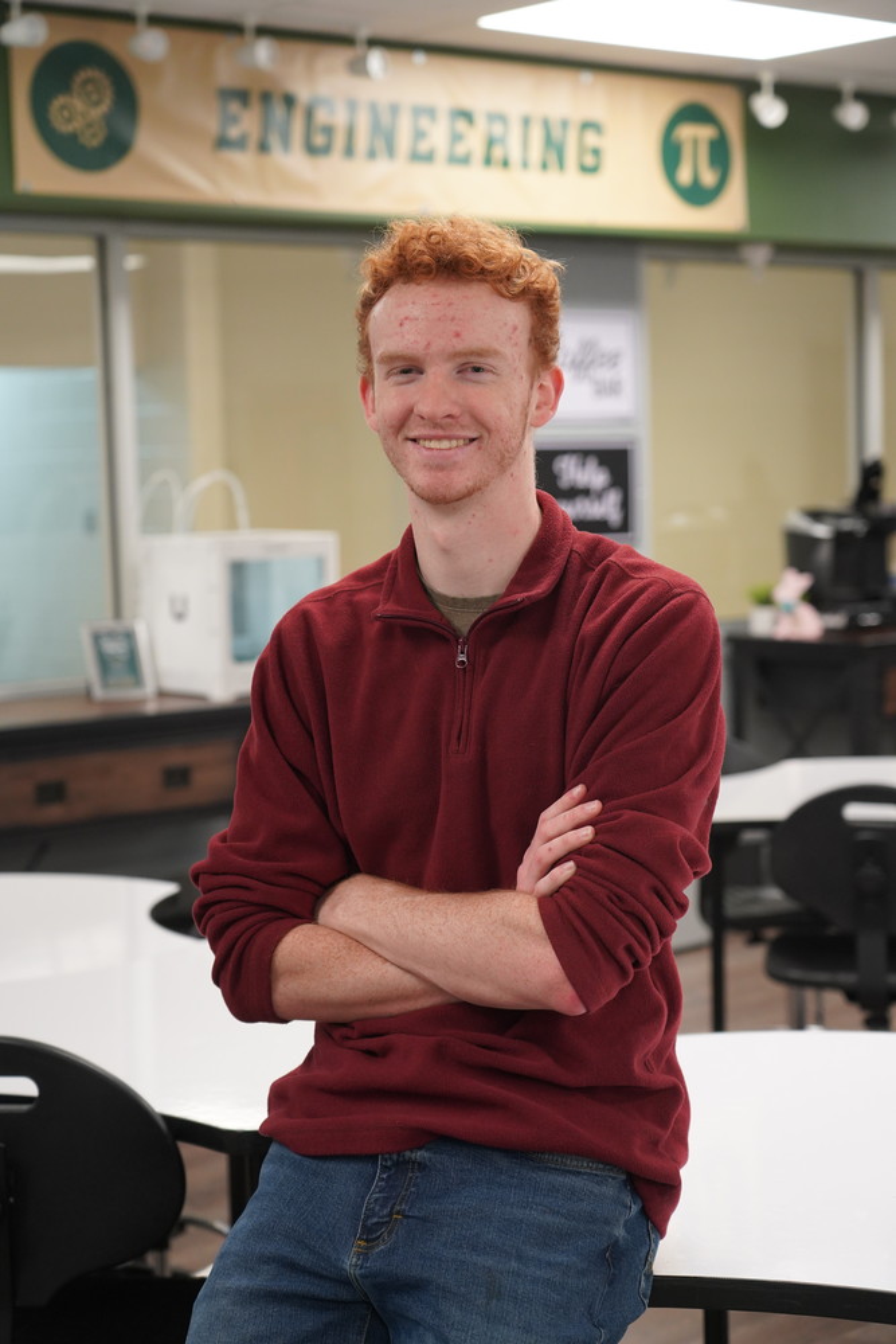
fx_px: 2463
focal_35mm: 66
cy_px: 672
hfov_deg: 20.6
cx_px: 448
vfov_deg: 30.5
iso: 2000
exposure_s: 1/160
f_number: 4
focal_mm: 66
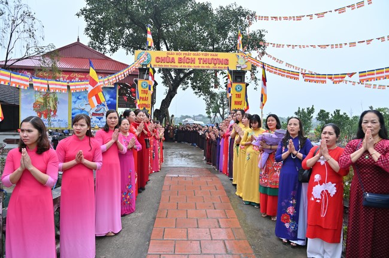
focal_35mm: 24
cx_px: 194
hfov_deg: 73.8
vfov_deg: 53.0
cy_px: 129
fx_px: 259
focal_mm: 24
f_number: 6.3
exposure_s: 1/80
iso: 125
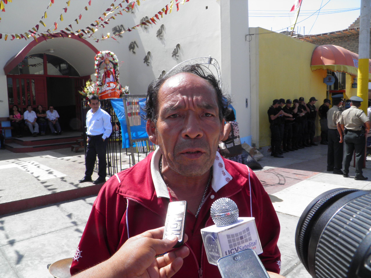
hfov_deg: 63.4
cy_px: 139
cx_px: 186
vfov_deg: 49.7
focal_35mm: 28
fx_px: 300
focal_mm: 4.9
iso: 50
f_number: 5.7
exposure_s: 1/160
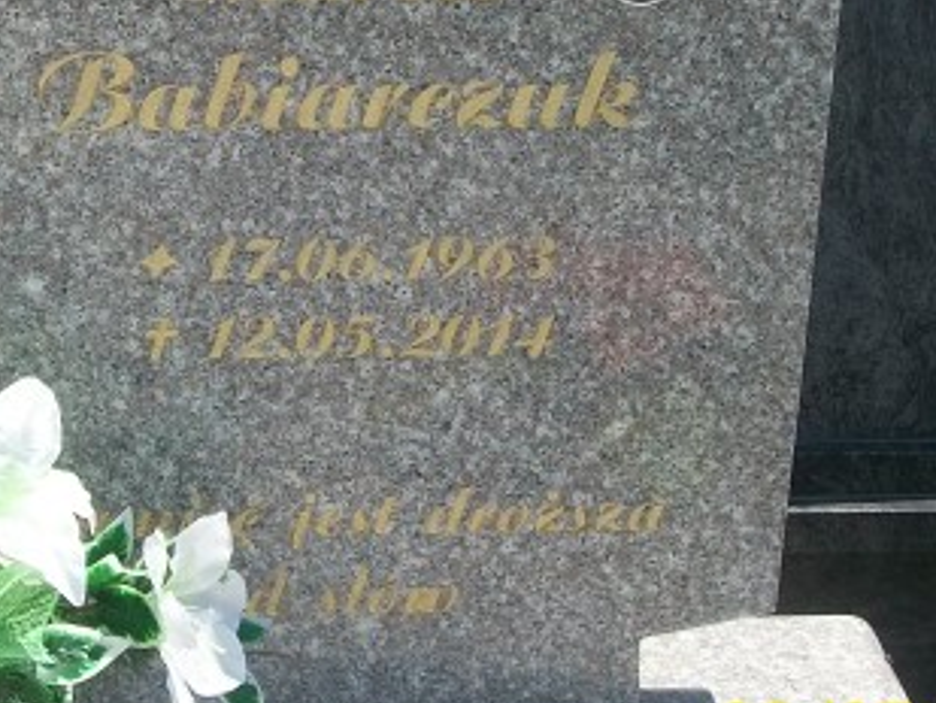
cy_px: 161
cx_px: 239
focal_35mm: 116
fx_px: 3138
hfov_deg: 16.9
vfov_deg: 12.7
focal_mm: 9.4
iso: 80
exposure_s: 1/320
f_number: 6
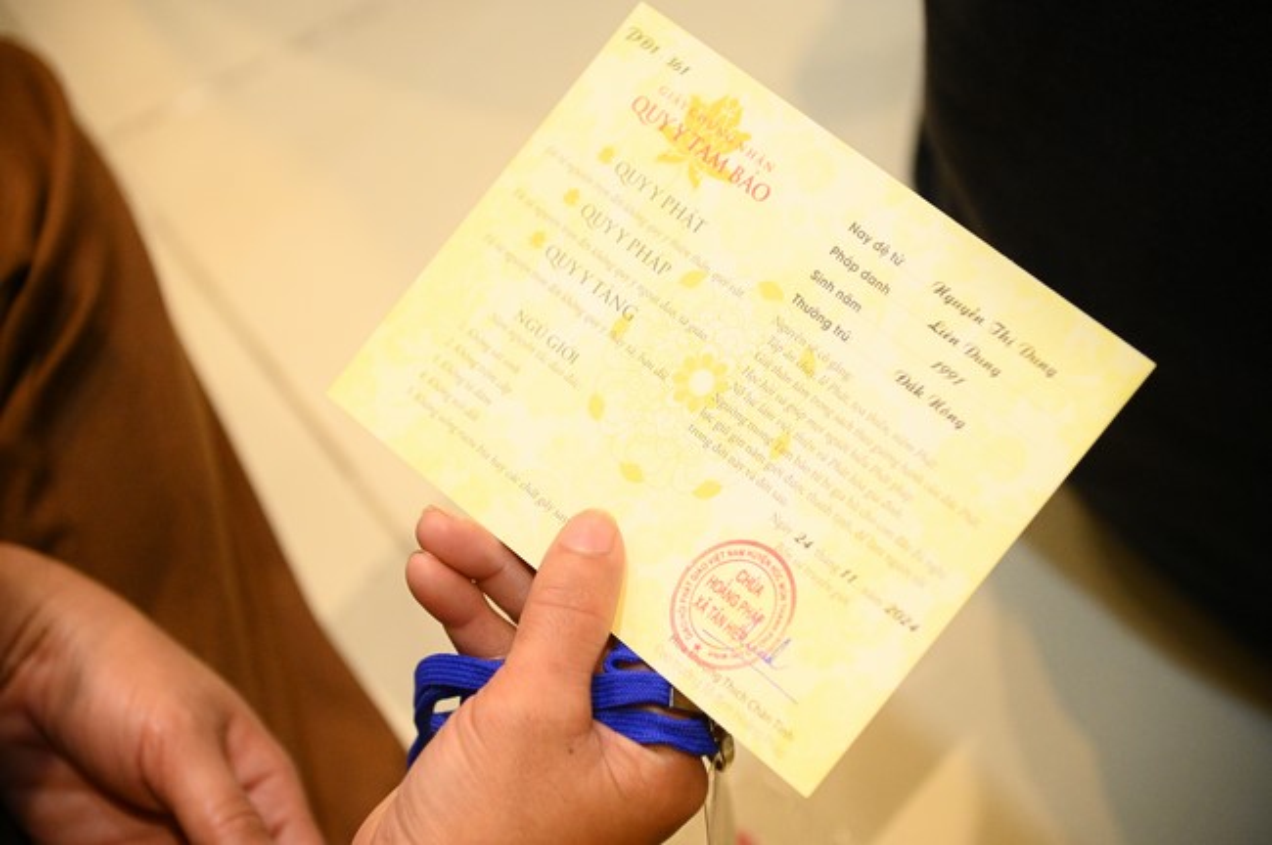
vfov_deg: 11.4
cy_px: 422
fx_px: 4236
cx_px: 636
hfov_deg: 17.1
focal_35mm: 120
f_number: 4
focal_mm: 120
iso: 8000
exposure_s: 1/160
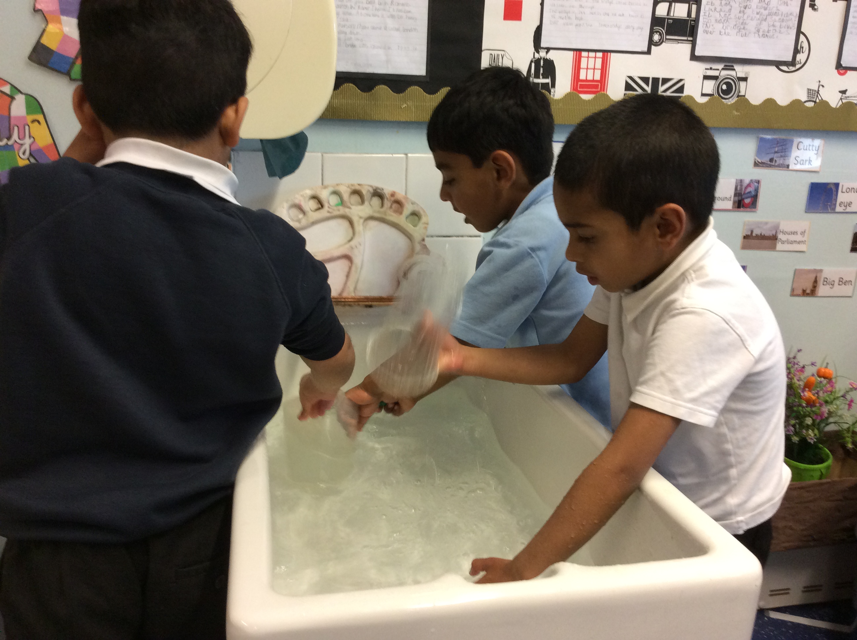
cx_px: 428
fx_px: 791
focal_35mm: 32
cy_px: 320
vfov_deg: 44.1
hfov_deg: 56.9
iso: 125
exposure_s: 1/25
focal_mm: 3.3
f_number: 2.4
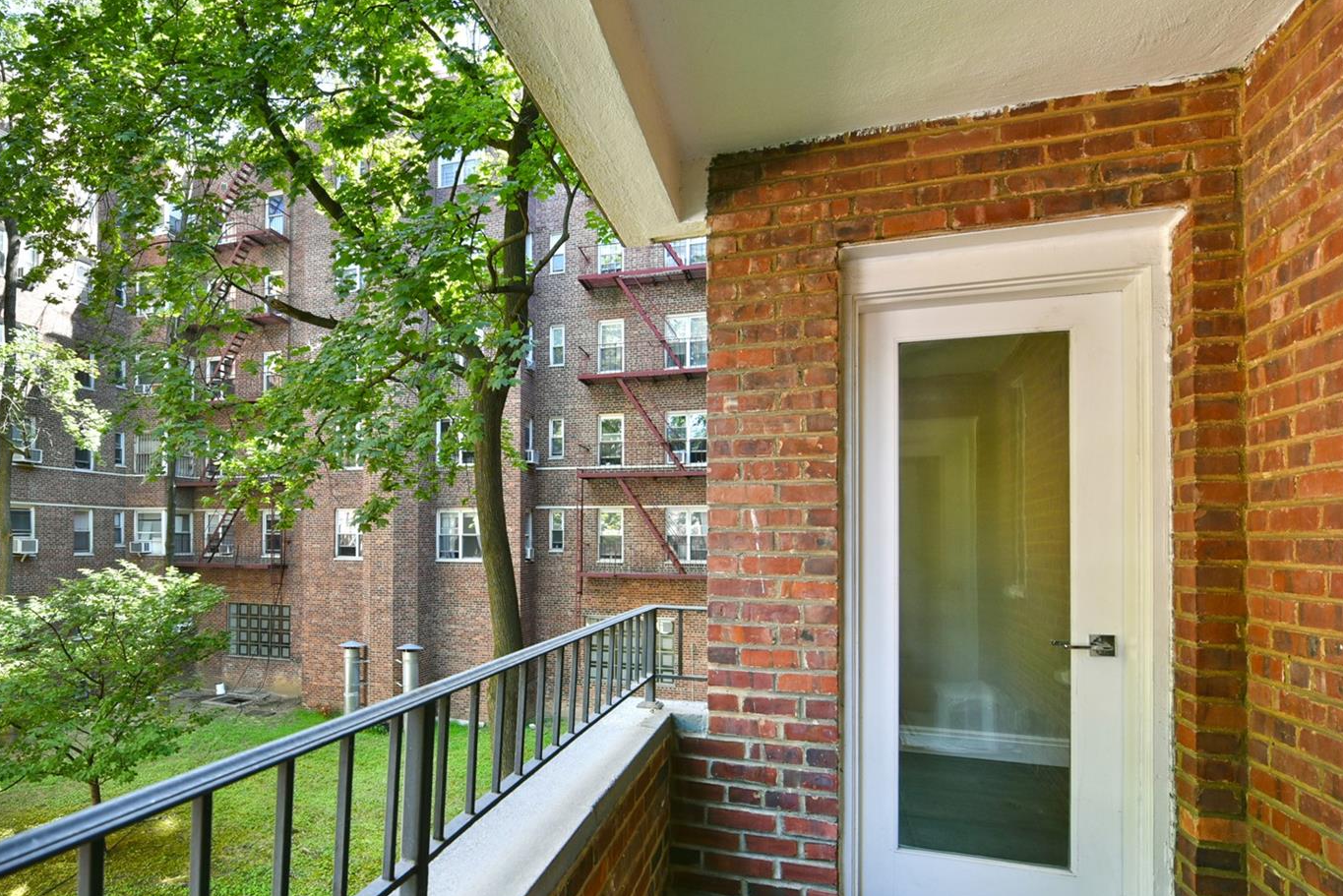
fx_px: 784
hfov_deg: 79.9
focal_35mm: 21
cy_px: 524
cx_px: 514
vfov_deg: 59.2
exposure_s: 1/50
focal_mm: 14
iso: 160
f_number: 8
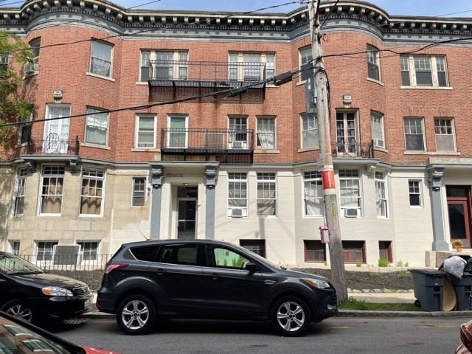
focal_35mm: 26
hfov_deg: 67.3
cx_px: 236
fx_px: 355
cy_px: 177
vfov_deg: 53.1
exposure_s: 1/3509
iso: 32
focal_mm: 4.2
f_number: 1.6
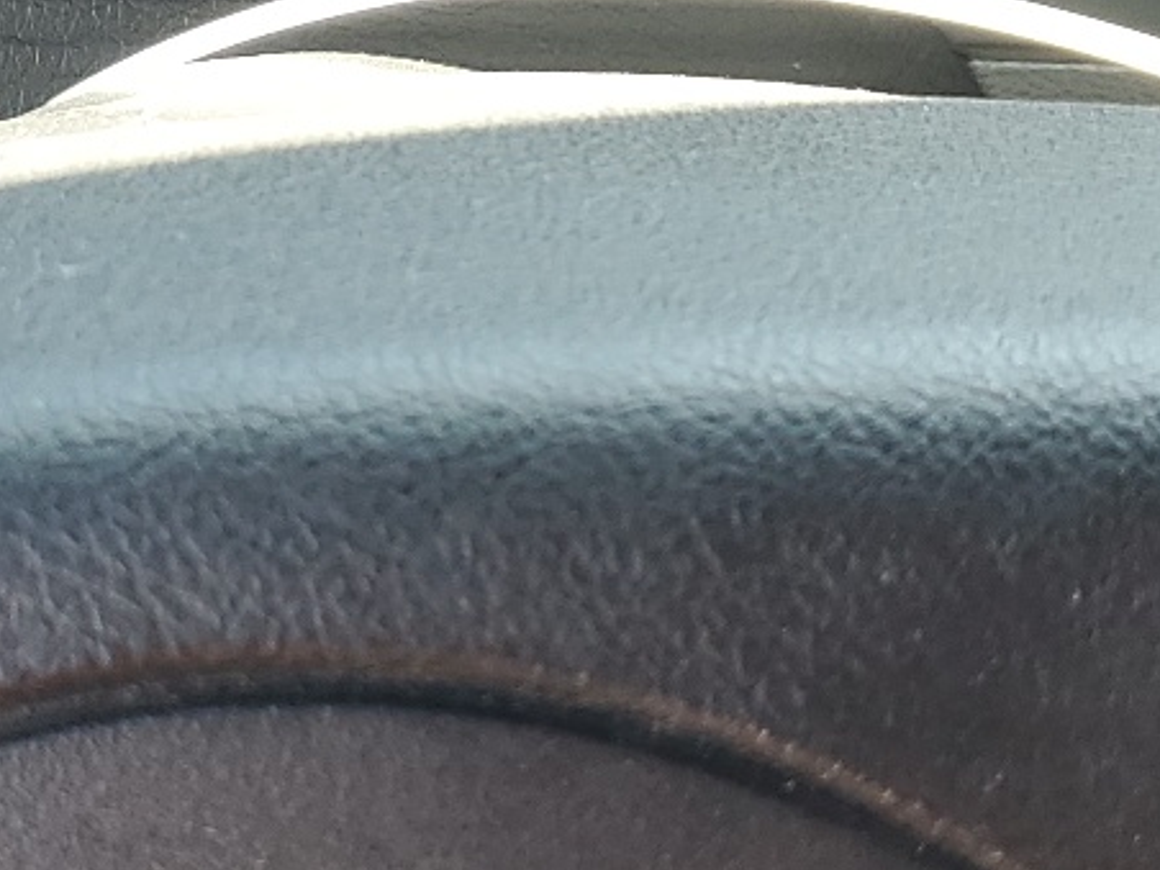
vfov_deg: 15.8
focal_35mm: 92
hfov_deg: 21.1
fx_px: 3083
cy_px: 18
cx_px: 239
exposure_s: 1/120
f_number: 1.5
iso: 55
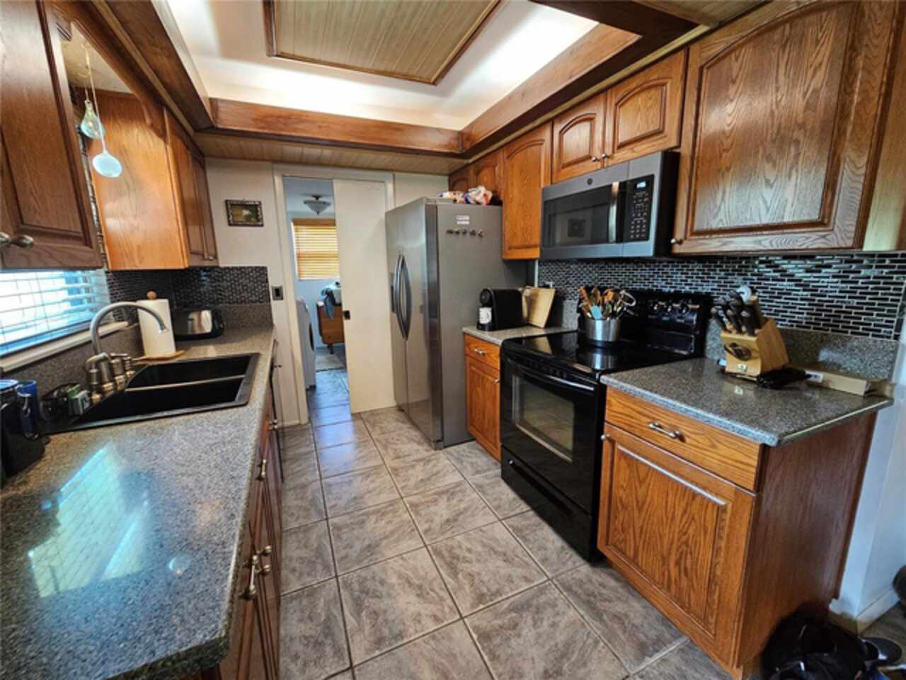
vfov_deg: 89.9
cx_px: 453
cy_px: 340
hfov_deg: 106.2
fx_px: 340
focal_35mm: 13
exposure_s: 1/30
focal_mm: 2.2
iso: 640
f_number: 2.2
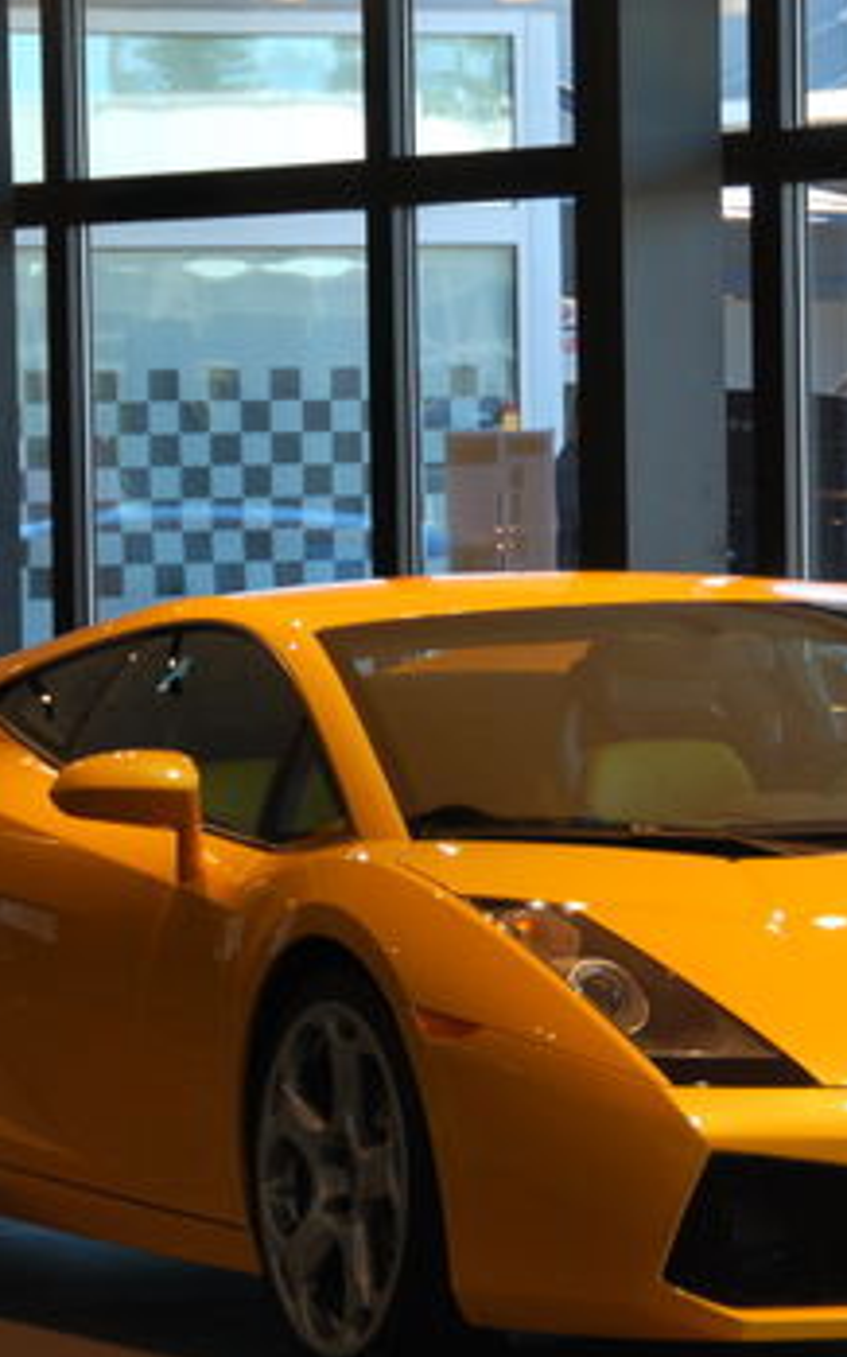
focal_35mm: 230
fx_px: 8498
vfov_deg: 9.1
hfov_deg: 5.7
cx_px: 618
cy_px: 610
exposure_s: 1/125
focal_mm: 82
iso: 320
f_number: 5.3
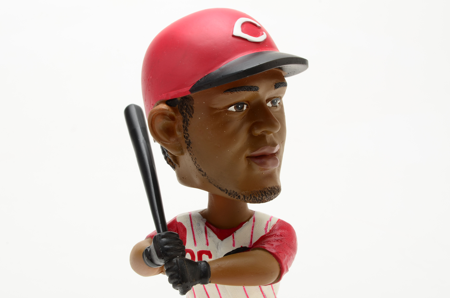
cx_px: 225
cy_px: 149
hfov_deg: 24.7
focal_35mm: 82
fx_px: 1029
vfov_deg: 16.5
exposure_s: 1/160
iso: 100
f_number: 20
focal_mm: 55
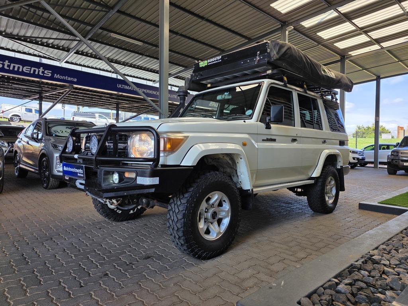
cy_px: 153
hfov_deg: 73.9
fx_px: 271
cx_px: 204
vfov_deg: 58.9
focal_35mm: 23
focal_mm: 6.25
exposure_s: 1/359
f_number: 1.7
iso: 25
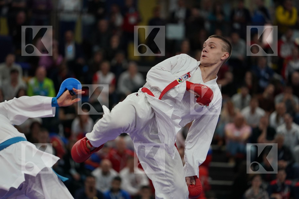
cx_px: 150
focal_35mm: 200
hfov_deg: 10.3
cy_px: 100
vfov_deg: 6.9
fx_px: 1661
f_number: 2.8
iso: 1250
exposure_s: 1/1000
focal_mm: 200
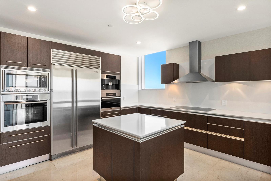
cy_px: 90
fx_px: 136
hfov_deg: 90.0
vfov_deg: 67.4
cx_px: 136
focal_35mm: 18
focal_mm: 12
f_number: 8
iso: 400
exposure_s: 1/60
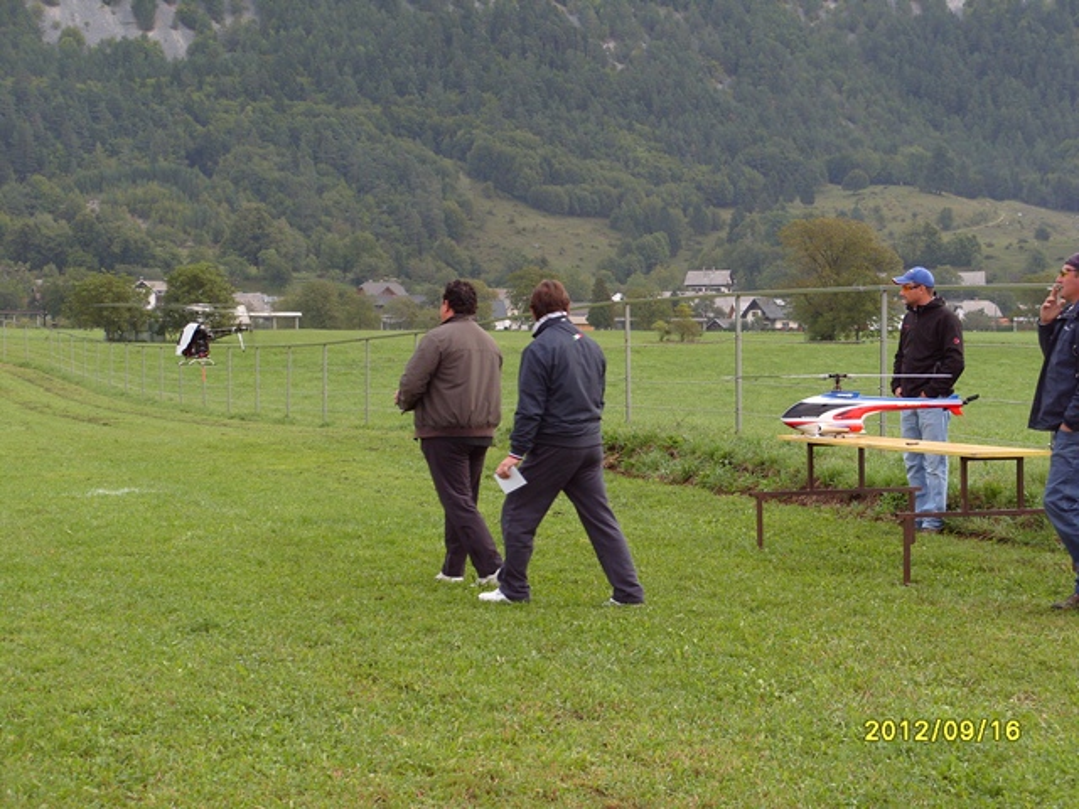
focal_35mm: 70
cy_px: 404
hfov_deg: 27.8
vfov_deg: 21.0
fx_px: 2182
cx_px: 540
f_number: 3.6
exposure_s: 1/125
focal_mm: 15.5
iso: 80
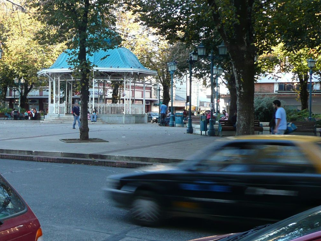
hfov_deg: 29.0
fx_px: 612
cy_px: 112
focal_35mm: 66
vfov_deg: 22.3
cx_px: 85
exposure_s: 1/40
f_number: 3.7
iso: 100
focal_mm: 5.8
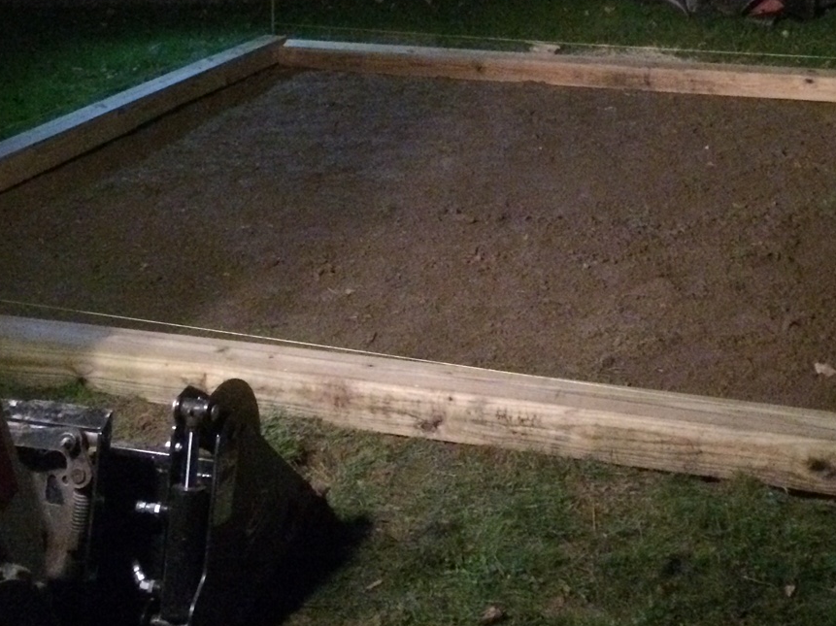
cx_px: 397
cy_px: 114
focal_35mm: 55
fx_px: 1328
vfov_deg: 26.0
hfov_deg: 34.9
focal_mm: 4.15
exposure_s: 1/15
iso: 1000
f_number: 2.2
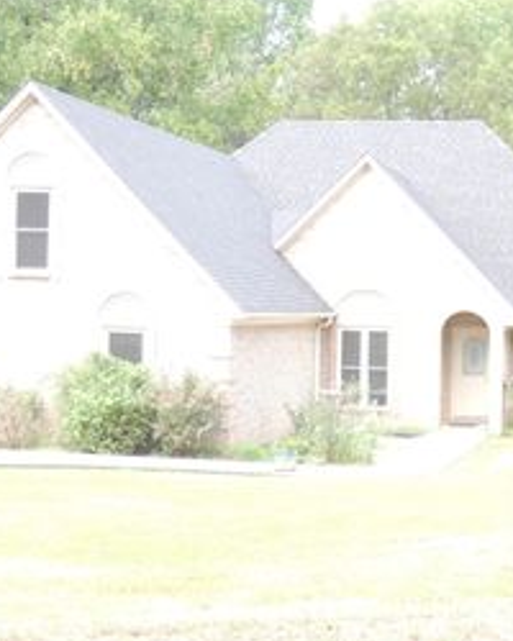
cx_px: 403
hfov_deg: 19.5
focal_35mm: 78
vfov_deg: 24.4
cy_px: 299
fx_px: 1480
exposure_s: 1/60
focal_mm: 7.1
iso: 100
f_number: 3.3
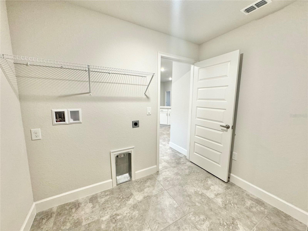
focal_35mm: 14
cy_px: 116
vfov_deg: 85.7
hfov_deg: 102.1
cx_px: 154
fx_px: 125
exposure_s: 1/60
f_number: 2.2
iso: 200
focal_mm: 2.22
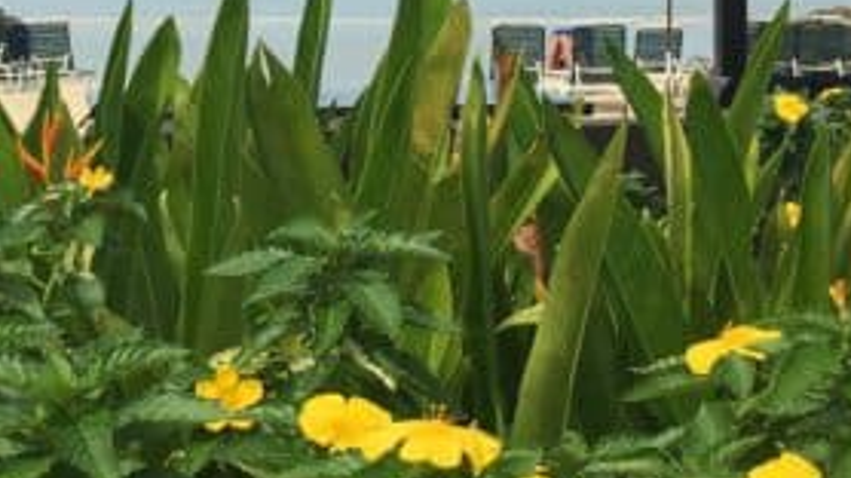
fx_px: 2052
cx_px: 193
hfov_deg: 23.1
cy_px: 92
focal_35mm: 91
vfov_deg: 13.2
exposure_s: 1/1923
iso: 25
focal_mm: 4.15
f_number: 2.2
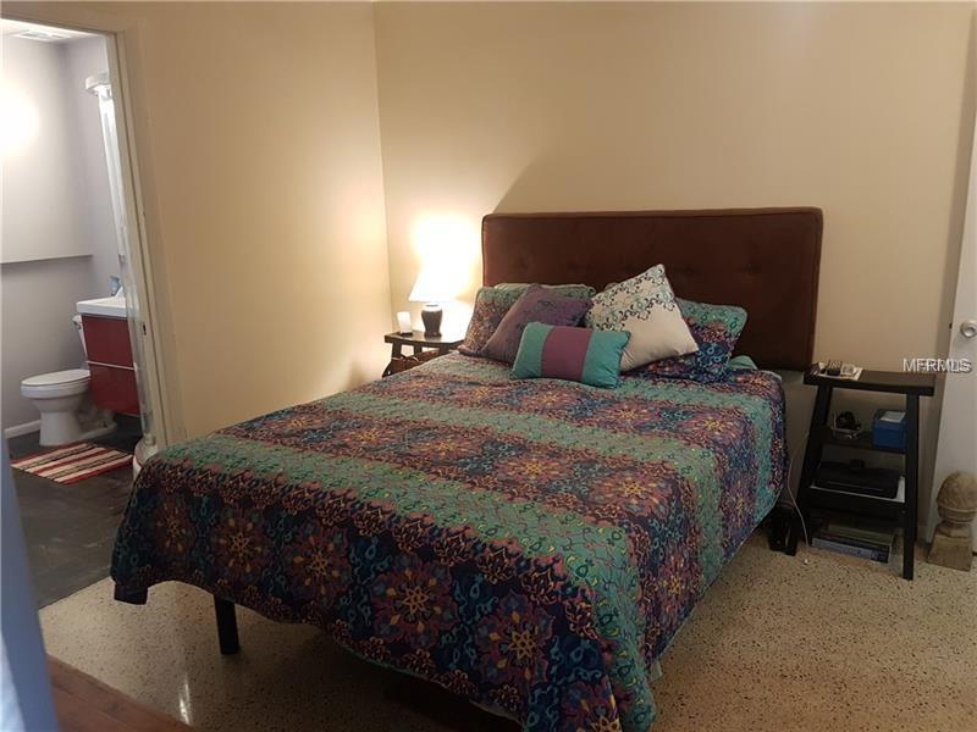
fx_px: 734
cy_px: 366
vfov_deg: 53.1
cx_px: 488
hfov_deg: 67.3
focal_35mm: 26
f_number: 1.7
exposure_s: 1/24
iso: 160
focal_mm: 4.2
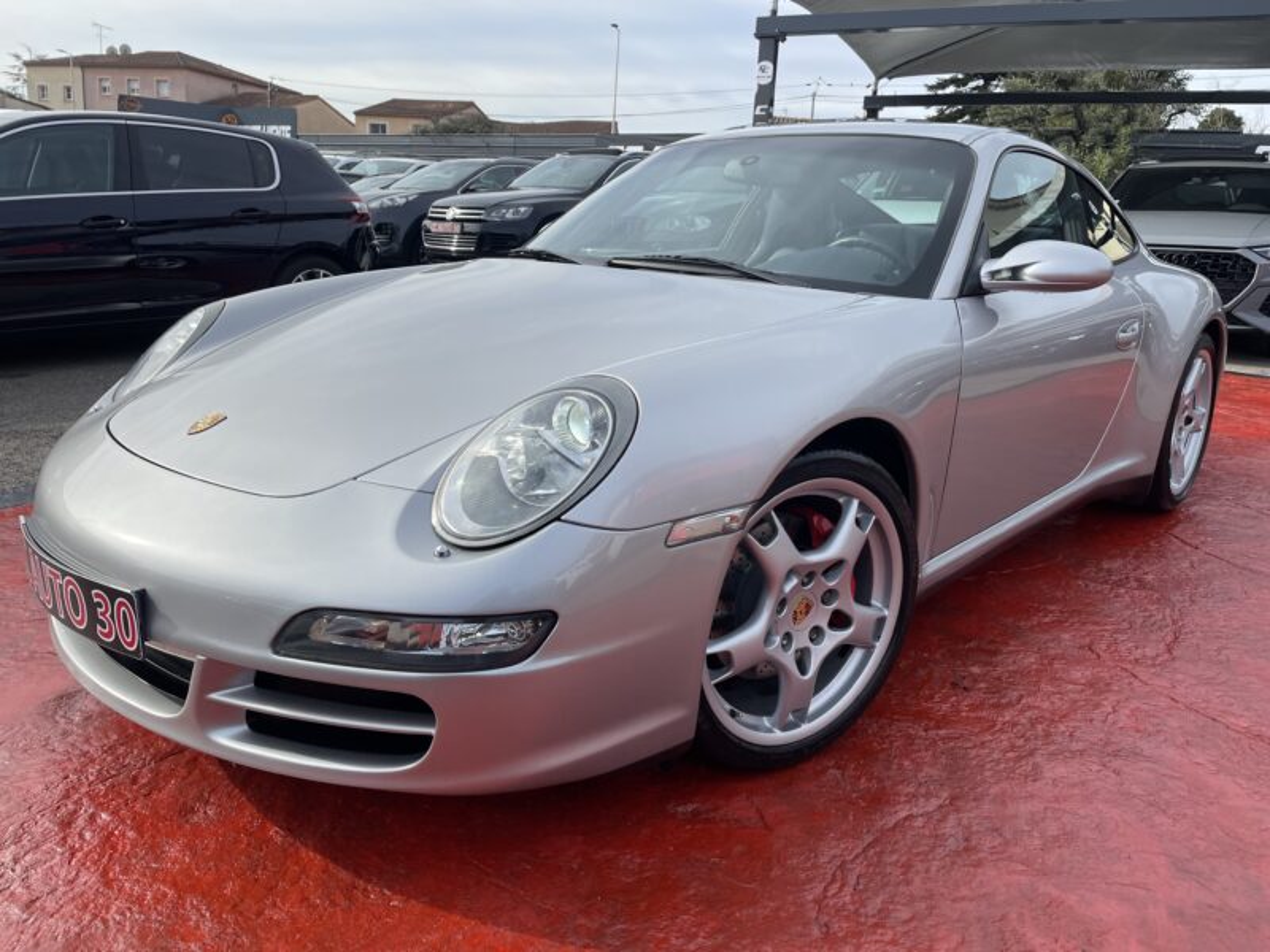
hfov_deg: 67.3
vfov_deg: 53.1
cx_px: 635
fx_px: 954
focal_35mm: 26
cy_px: 476
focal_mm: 4.2
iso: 32
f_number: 1.6
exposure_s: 1/2506
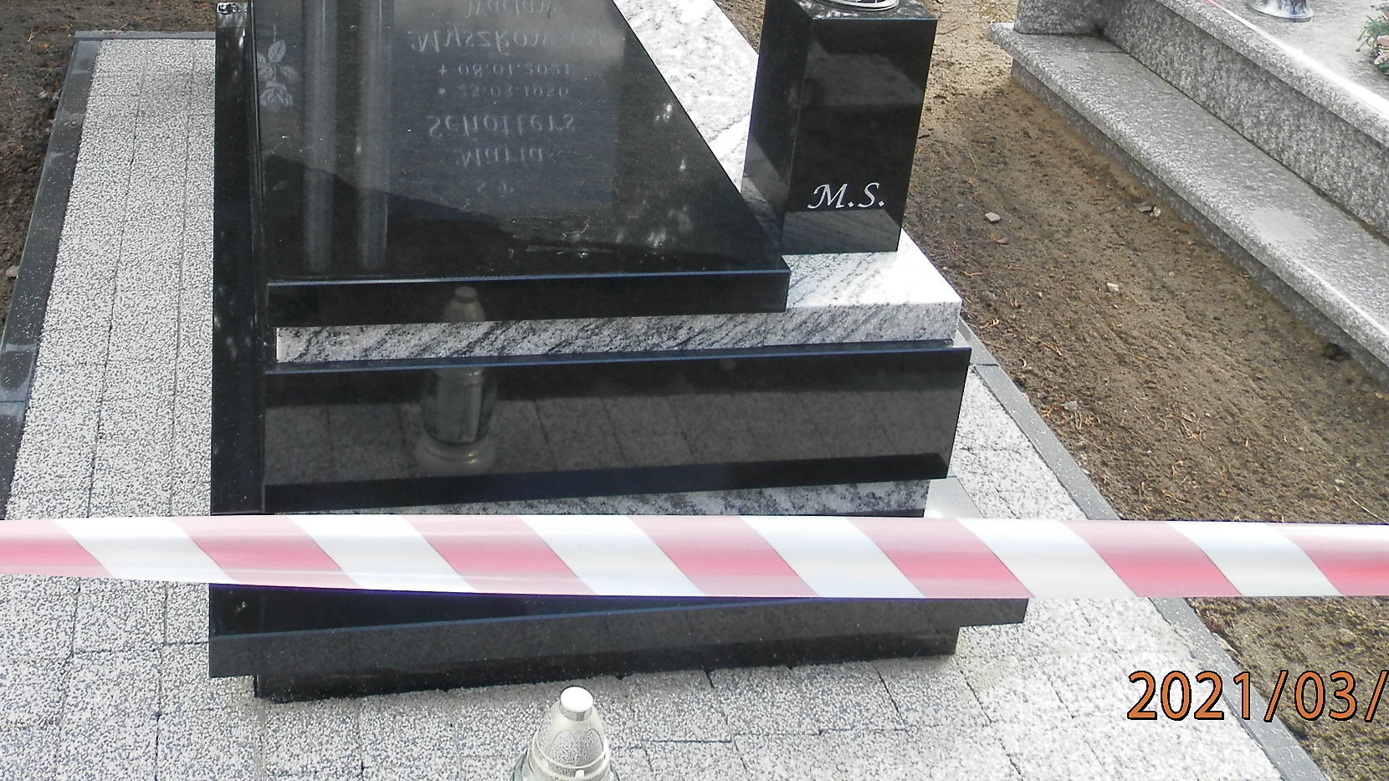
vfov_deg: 27.2
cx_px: 518
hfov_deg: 47.9
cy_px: 64
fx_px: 1547
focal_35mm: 42
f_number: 3.1
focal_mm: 4.5
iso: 80
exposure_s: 1/125
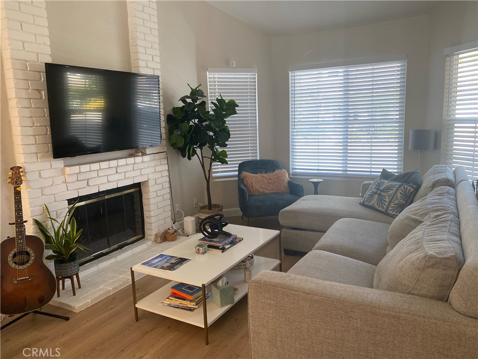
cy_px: 180
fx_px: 359
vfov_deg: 53.1
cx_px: 239
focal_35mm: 26
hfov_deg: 67.3
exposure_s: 1/109
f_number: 1.8
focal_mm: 4.25
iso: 125
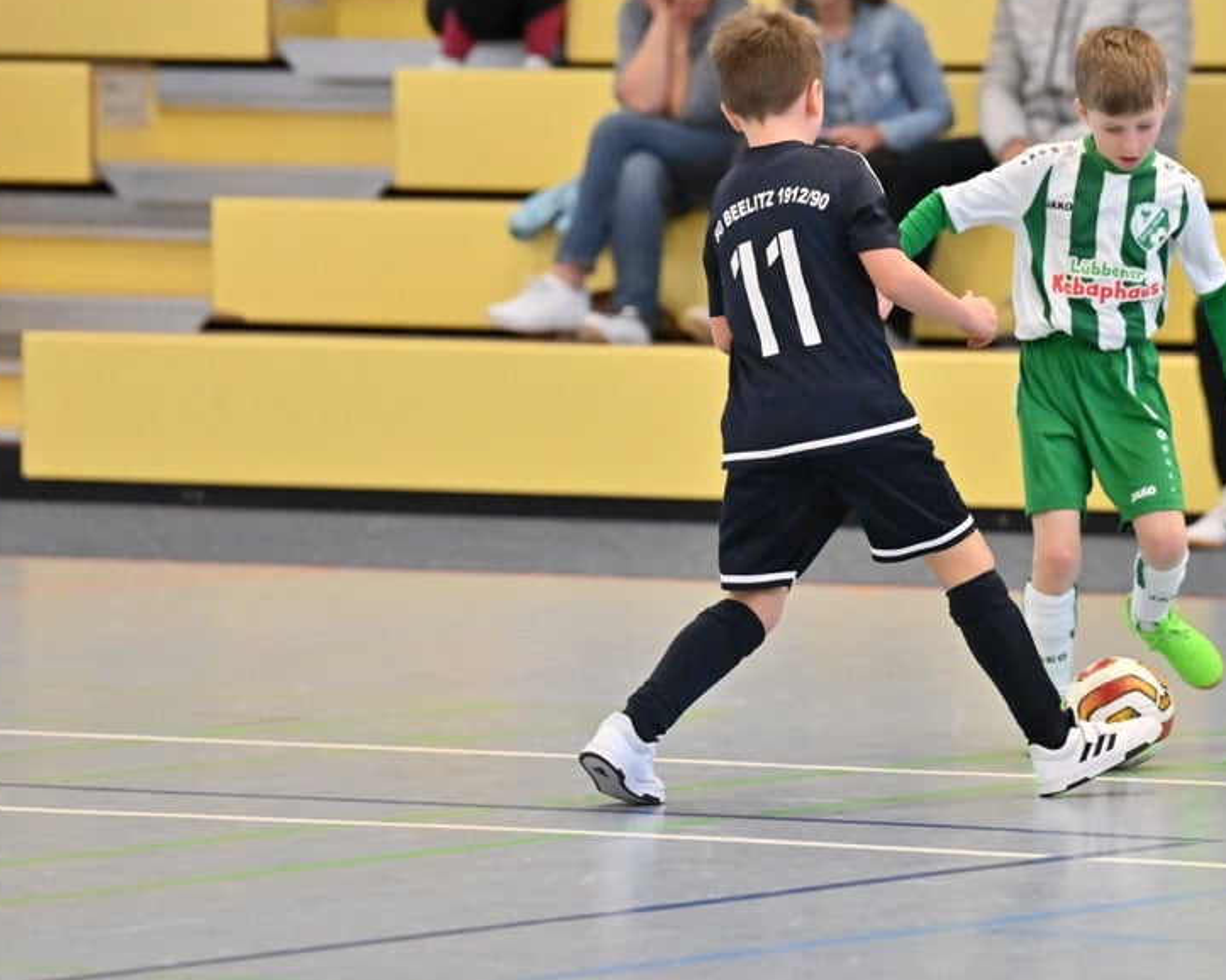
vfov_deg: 4.8
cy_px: 428
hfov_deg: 6.0
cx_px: 978
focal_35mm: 324
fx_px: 11753
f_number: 3.5
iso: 8000
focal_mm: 195
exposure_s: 1/1000
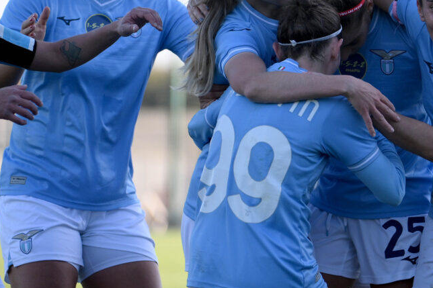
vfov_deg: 4.1
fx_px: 4016
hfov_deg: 6.2
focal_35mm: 334
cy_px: 101
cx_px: 288
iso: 800
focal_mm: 210
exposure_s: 1/1250
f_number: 4
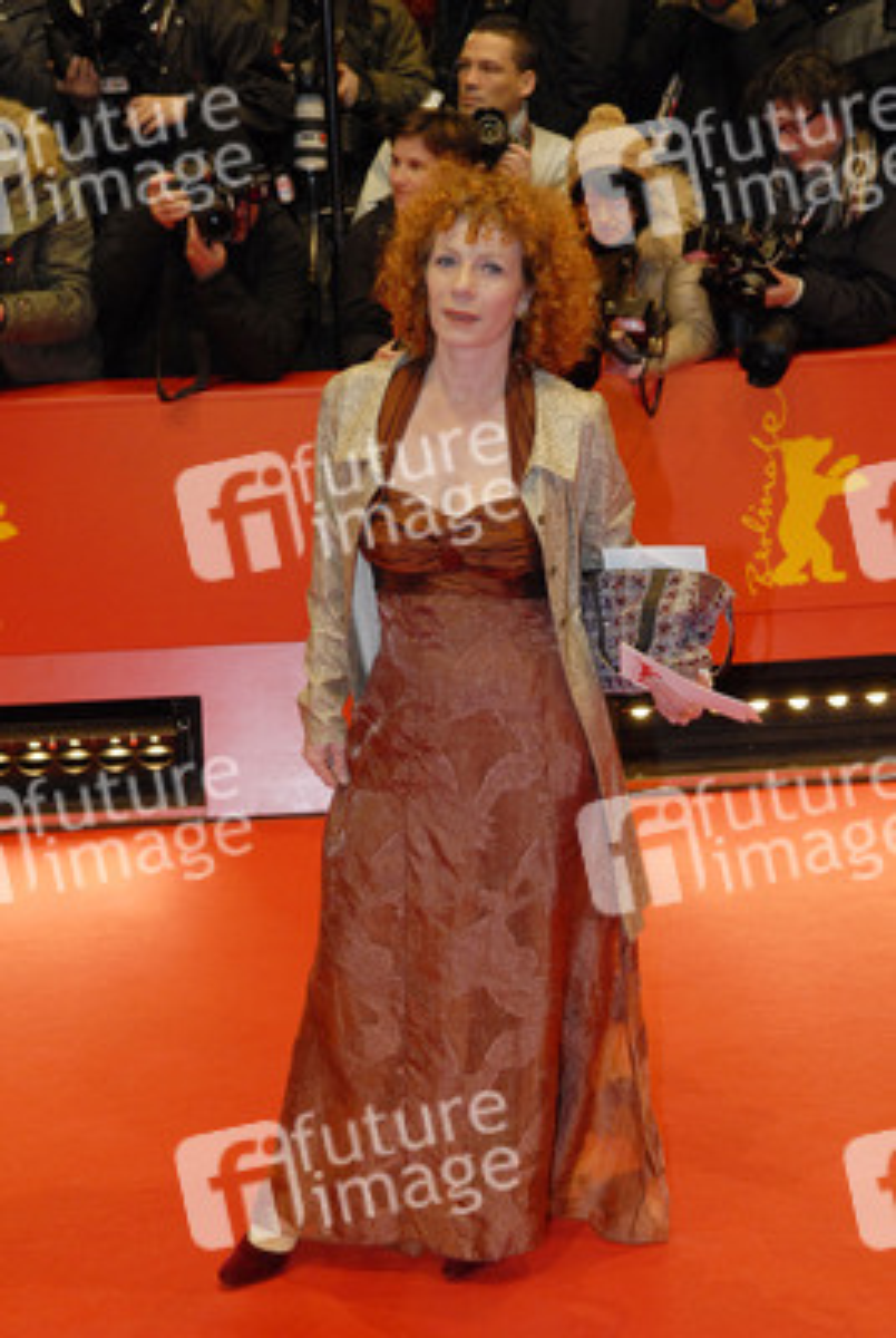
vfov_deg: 28.0
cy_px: 669
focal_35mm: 72
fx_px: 2679
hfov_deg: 19.0
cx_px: 448
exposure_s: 1/125
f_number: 5.6
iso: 800
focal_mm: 48
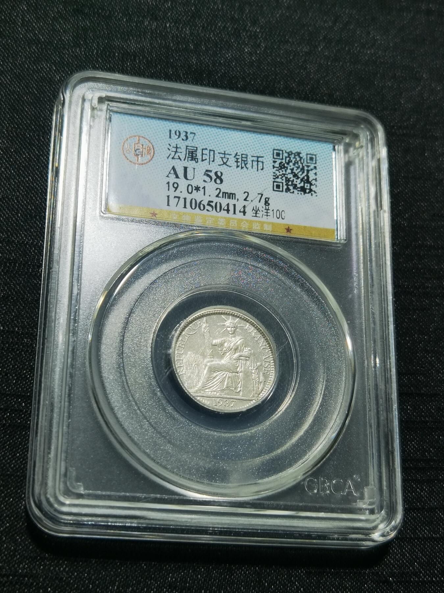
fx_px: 941
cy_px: 296
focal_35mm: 55
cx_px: 222
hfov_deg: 26.6
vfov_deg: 34.9
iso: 64
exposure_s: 1/100
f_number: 1.9
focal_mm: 6.67
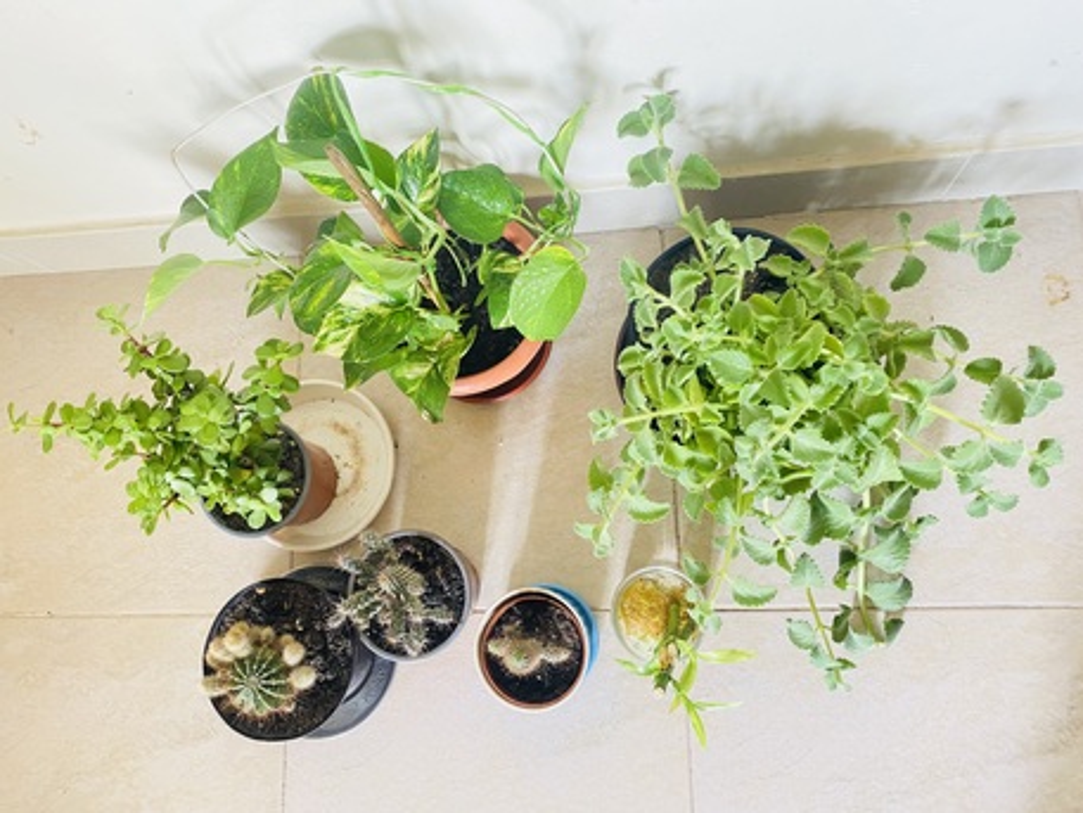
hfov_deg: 67.3
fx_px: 814
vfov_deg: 53.1
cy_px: 406
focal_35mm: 26
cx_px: 542
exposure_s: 1/60
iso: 250
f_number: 1.8
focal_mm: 4.25
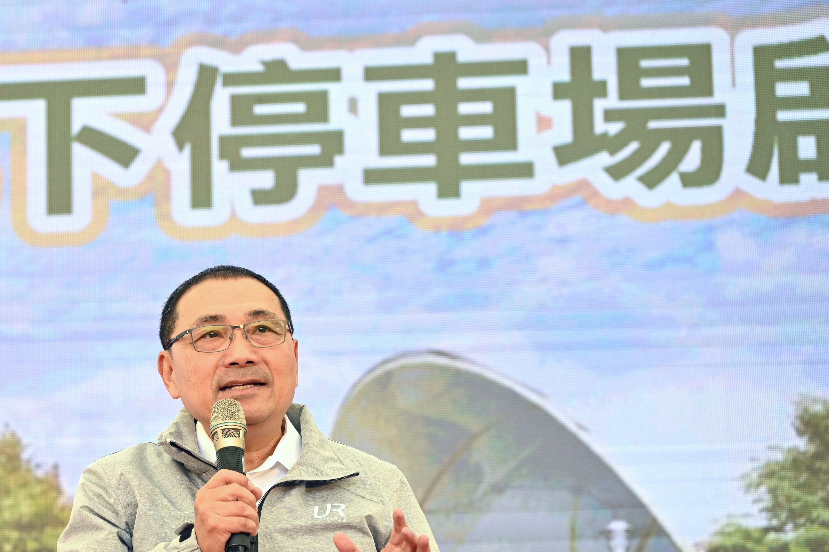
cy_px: 372
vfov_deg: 8.8
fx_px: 3592
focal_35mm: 156
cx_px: 252
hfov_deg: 13.1
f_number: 4
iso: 450
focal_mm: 105
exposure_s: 1/250
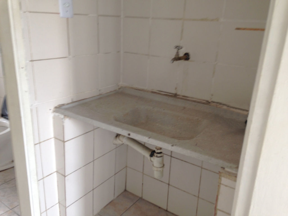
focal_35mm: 33
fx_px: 275
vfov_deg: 42.9
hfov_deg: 55.4
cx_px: 144
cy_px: 108
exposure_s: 1/20
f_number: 2.4
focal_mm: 4.12
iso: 50
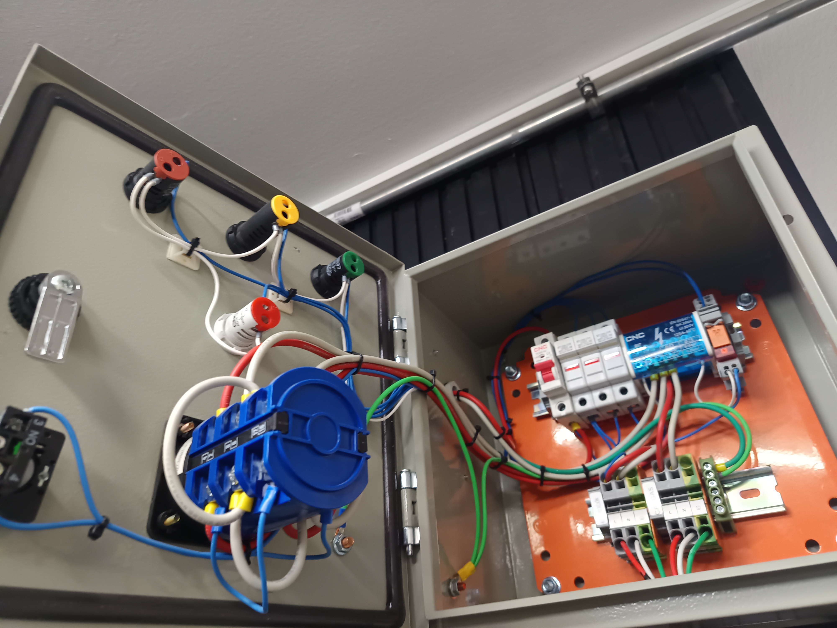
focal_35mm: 24
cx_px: 418
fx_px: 580
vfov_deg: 56.8
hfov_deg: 71.6
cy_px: 314
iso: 1153
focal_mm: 5.31
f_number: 1.7
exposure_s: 1/33.3
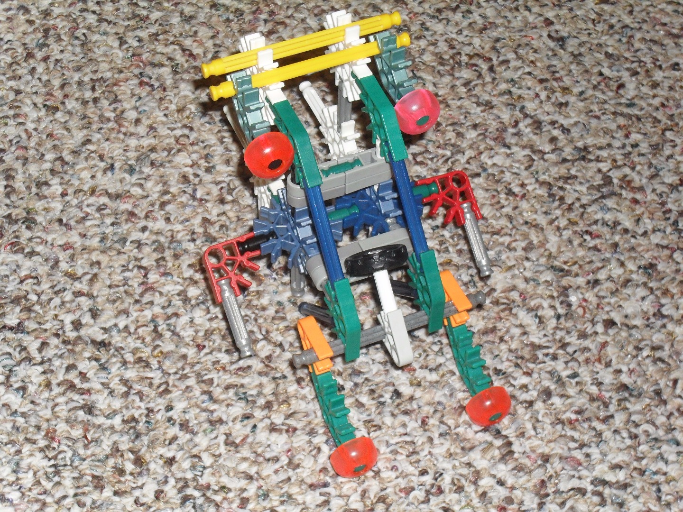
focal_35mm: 66
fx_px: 1302
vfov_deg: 22.3
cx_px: 342
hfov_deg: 29.4
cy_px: 256
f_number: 4.6
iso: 200
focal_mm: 11.7
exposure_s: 1/60
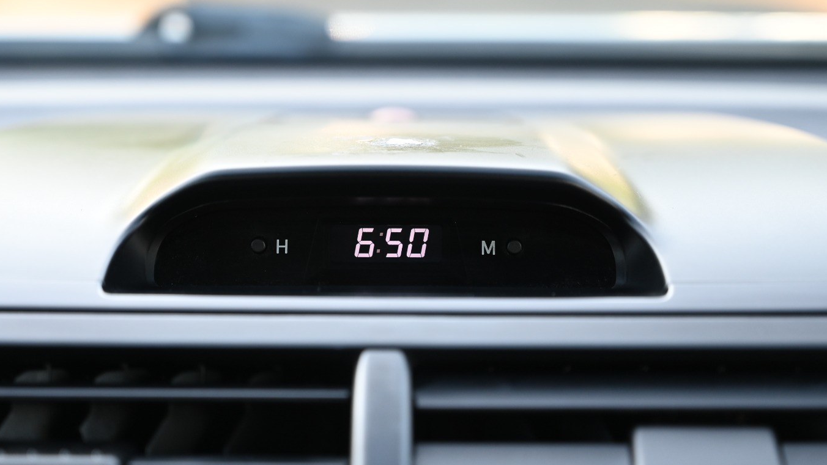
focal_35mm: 88
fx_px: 1930
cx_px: 387
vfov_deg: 13.8
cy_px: 256
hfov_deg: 24.2
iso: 720
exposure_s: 1/125
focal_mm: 70
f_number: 4
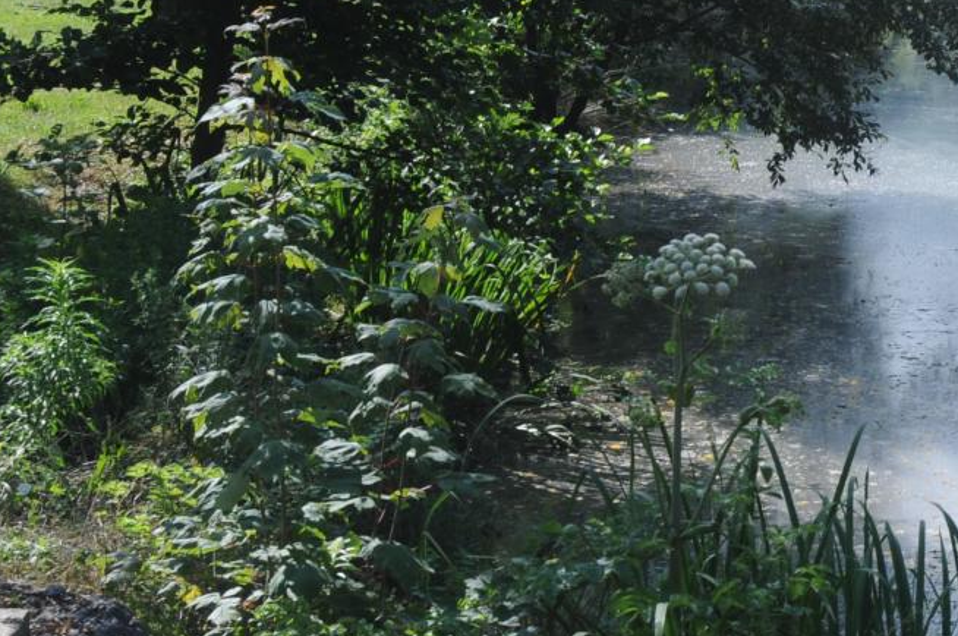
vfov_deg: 9.7
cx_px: 971
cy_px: 169
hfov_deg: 14.3
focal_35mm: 141
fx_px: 3747
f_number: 8
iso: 200
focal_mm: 32
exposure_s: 1/250
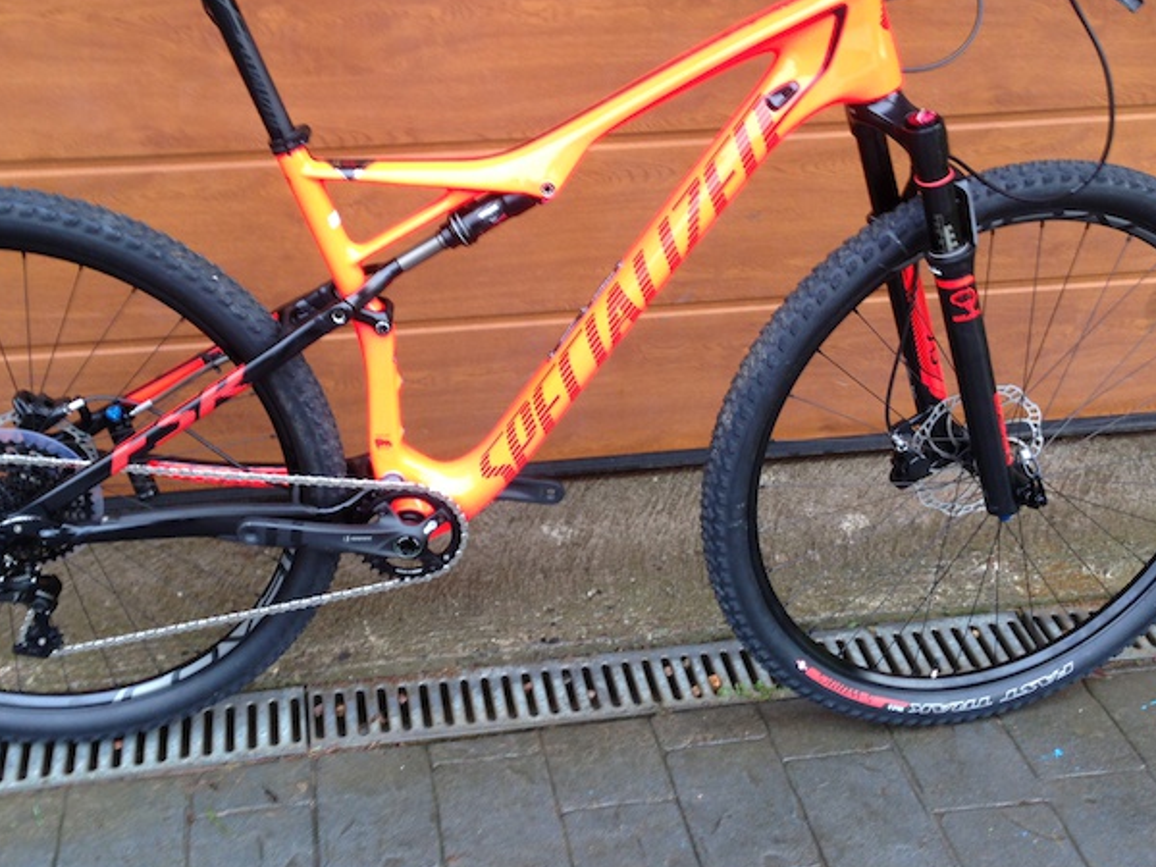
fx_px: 1469
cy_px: 418
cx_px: 524
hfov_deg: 42.9
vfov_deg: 32.9
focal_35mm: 44
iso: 50
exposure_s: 1/24
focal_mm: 4.12
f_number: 2.4
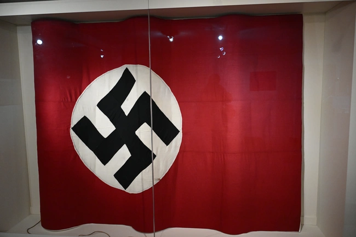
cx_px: 178
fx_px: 277
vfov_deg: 46.4
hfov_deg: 65.5
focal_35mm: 28
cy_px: 118
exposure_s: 1/250
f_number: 3.5
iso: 5000
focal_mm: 28
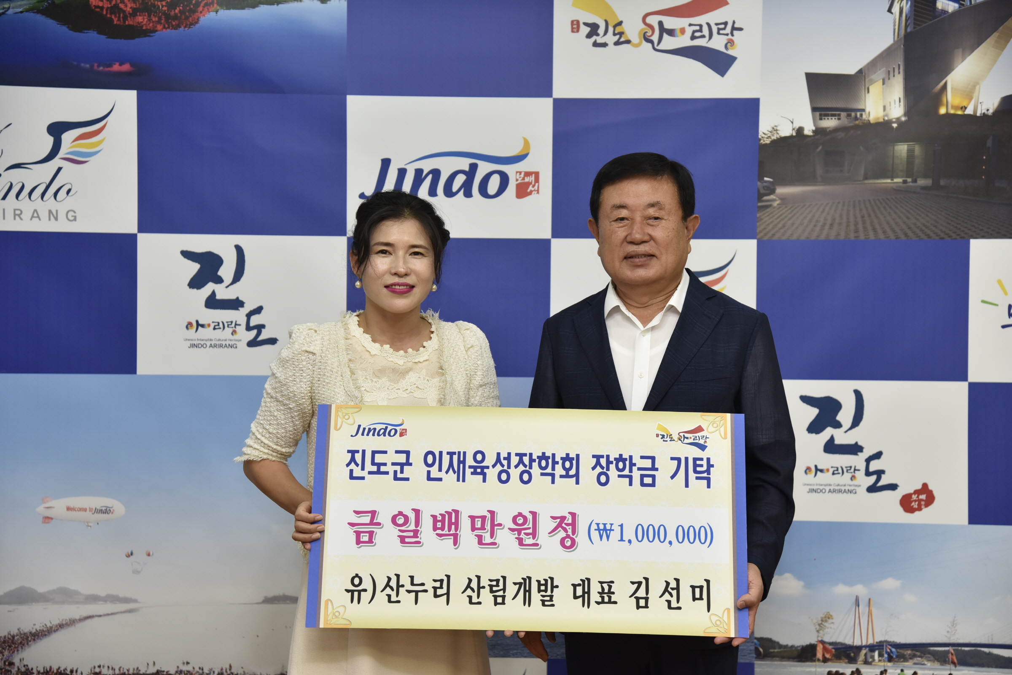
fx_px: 1827
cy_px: 338
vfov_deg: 20.9
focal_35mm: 65
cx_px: 506
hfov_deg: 31.0
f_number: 4.5
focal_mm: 65
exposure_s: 1/125
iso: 800
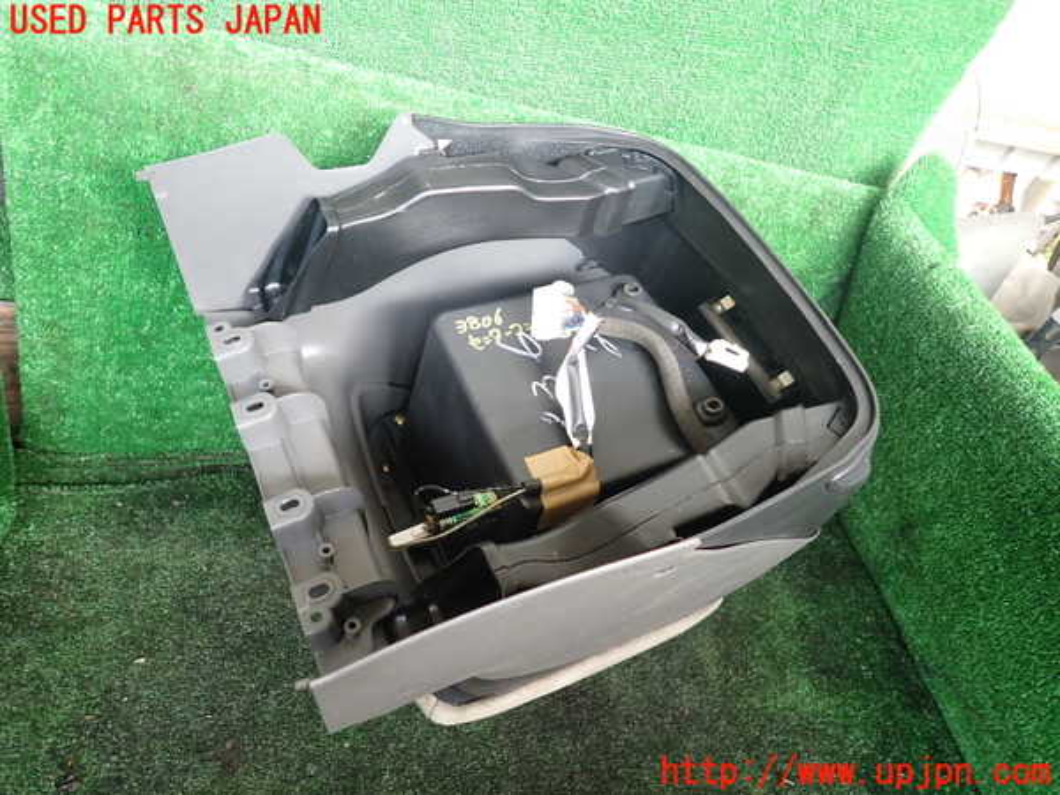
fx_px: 766
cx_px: 530
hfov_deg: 69.4
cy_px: 398
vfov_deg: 54.9
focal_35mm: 25
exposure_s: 1/60
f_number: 2
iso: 200
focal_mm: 4.5
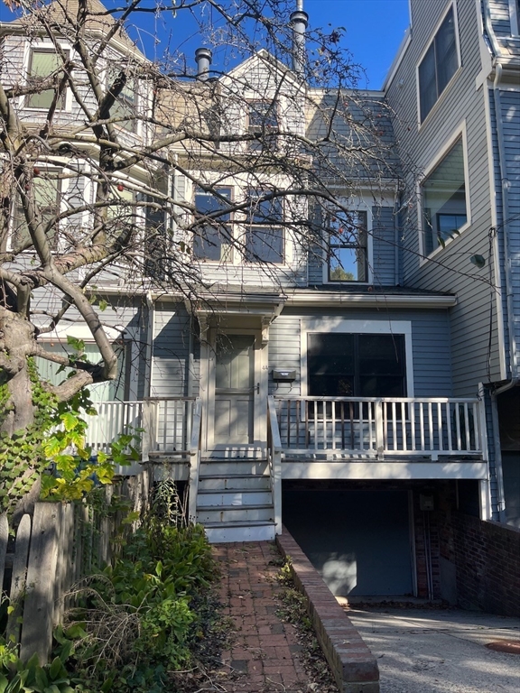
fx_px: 521
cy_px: 346
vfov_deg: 67.3
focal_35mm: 26
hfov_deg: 53.1
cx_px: 260
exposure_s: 1/1325
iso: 50
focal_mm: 5.1
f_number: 1.6
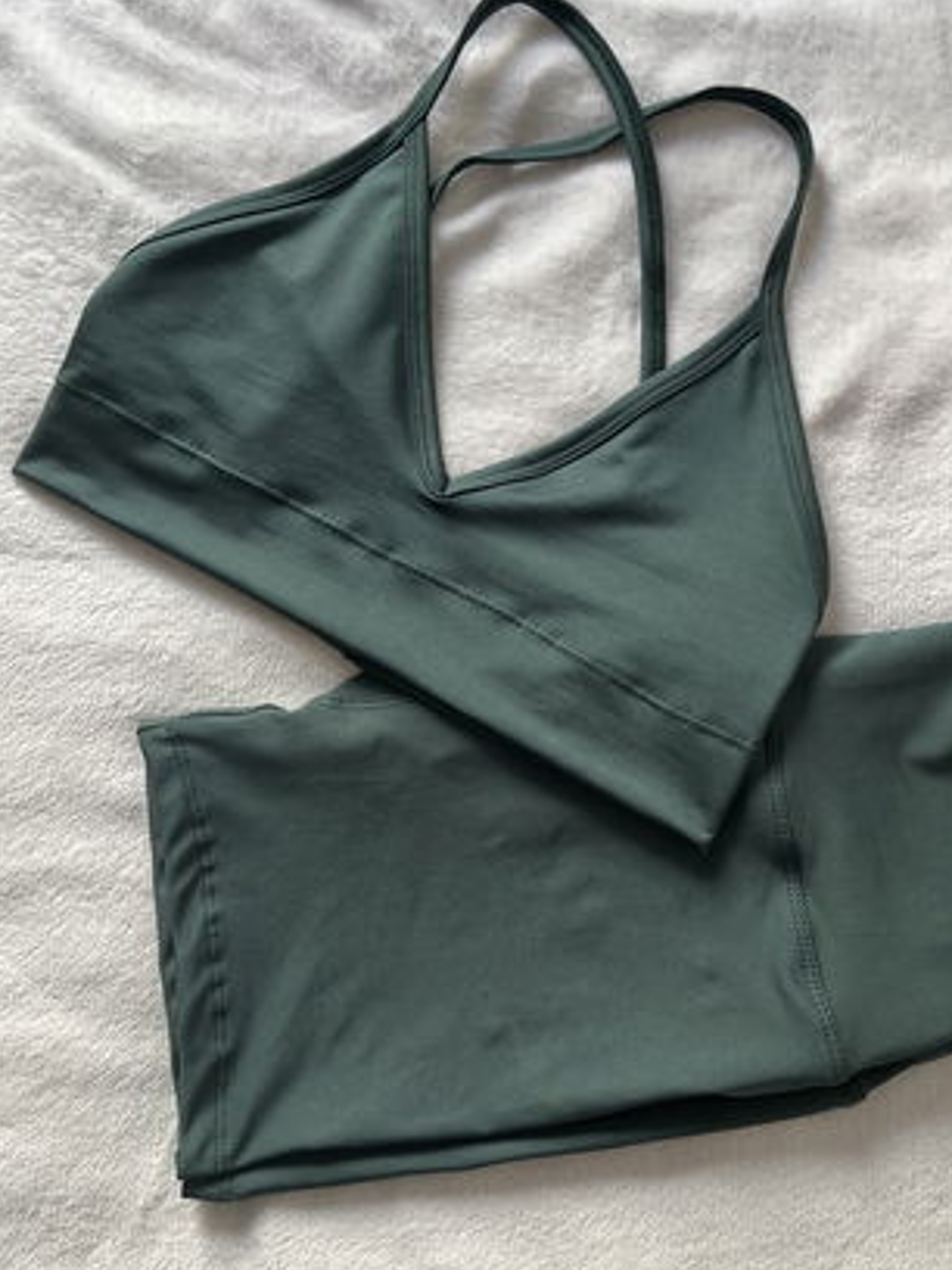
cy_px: 621
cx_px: 563
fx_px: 1247
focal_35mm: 34
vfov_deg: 54.0
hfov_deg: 41.6
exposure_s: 1/66
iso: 125
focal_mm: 5.1
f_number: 1.6
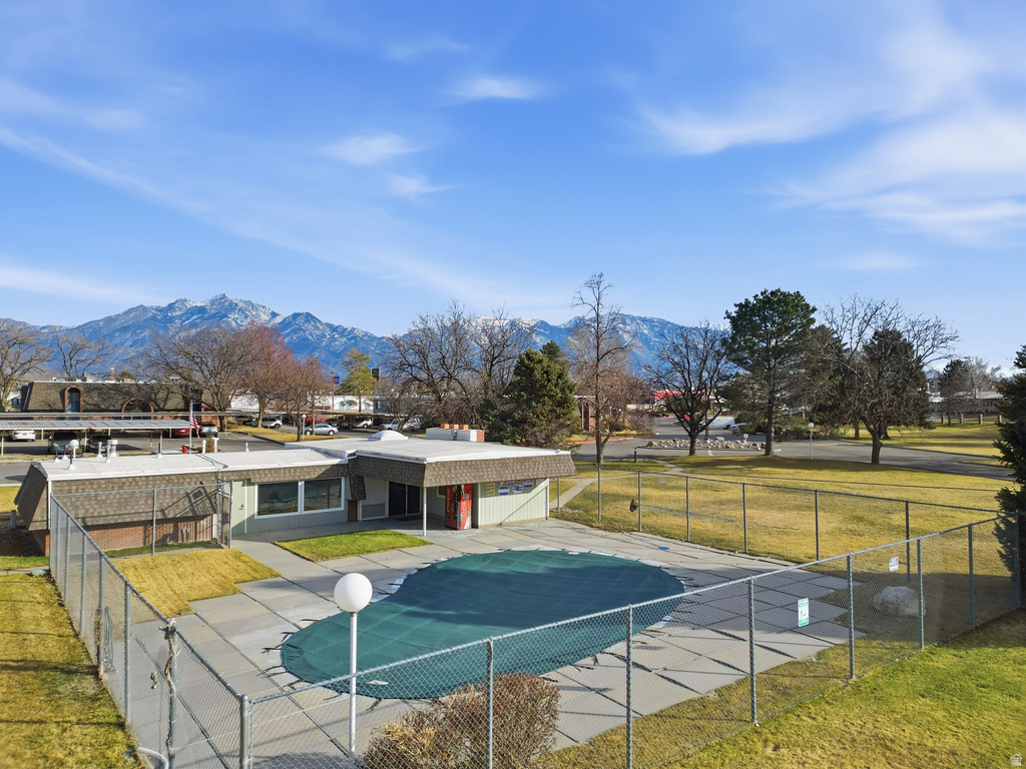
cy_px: 384
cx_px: 513
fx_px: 711
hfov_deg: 71.6
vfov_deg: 56.8
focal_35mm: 24
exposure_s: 1/4000
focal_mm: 6.7
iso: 110
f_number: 1.7
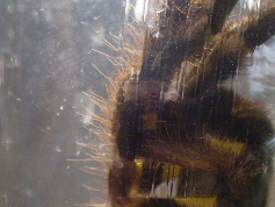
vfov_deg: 14.6
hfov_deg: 19.6
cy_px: 198
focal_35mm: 100
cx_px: 165
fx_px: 795
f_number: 2.8
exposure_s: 1/30
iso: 100
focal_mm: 6.1
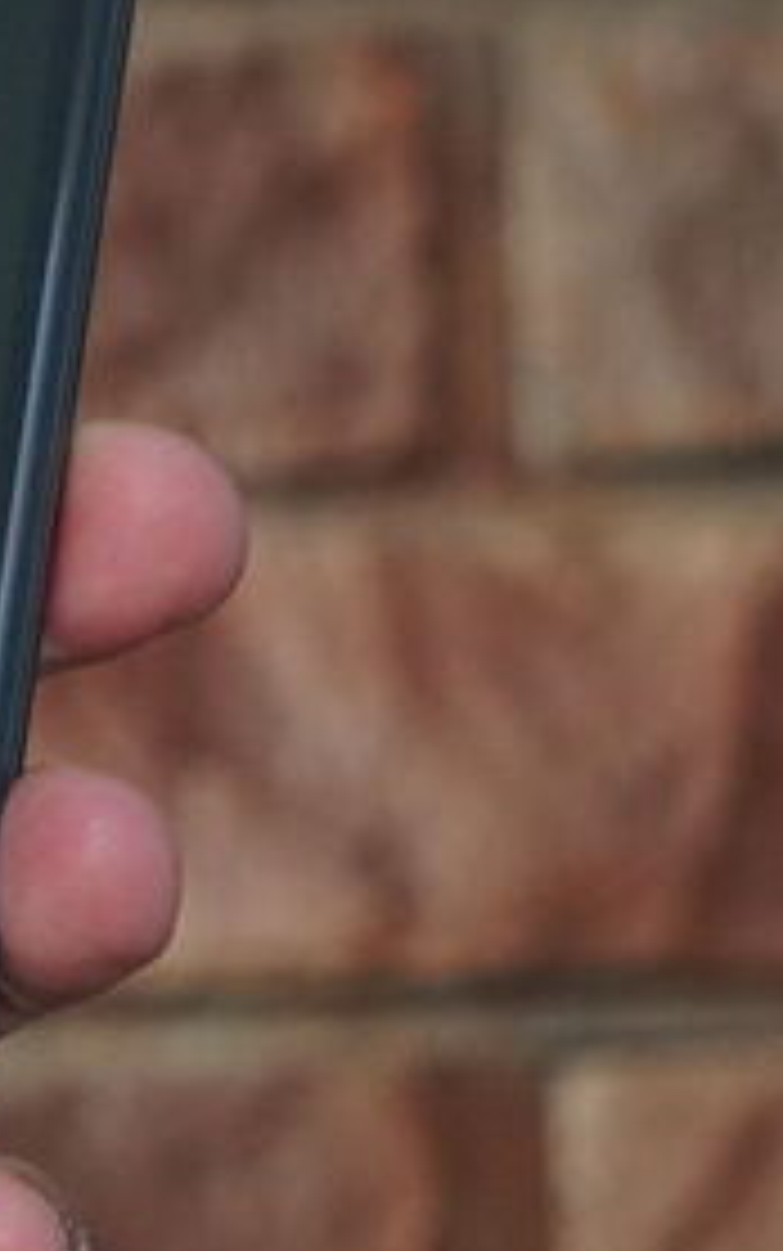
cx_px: -286
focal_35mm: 173
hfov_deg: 7.5
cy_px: 400
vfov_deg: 12.1
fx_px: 5901
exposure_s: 1/160
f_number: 4.5
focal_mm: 38
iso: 2500
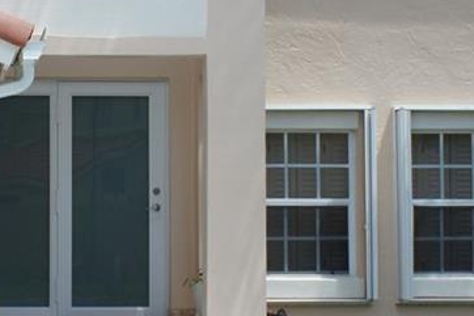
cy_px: 174
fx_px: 1395
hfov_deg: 18.8
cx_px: 9
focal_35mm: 106
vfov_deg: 12.9
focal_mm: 16
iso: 200
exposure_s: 1/250
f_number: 11
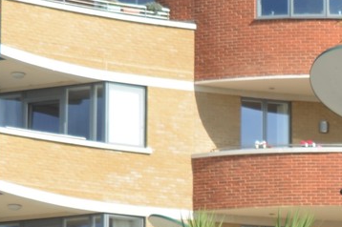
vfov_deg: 13.2
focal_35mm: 103
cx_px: -37
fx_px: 978
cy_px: 185
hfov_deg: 19.0
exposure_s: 1/160
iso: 100
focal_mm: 24
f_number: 8
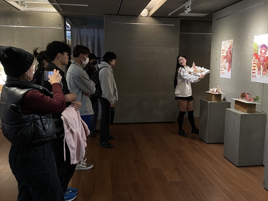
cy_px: 97
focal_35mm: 31
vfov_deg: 45.4
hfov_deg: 58.3
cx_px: 143
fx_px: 240
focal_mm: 4.2
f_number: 1.6
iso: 200
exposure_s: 1/60
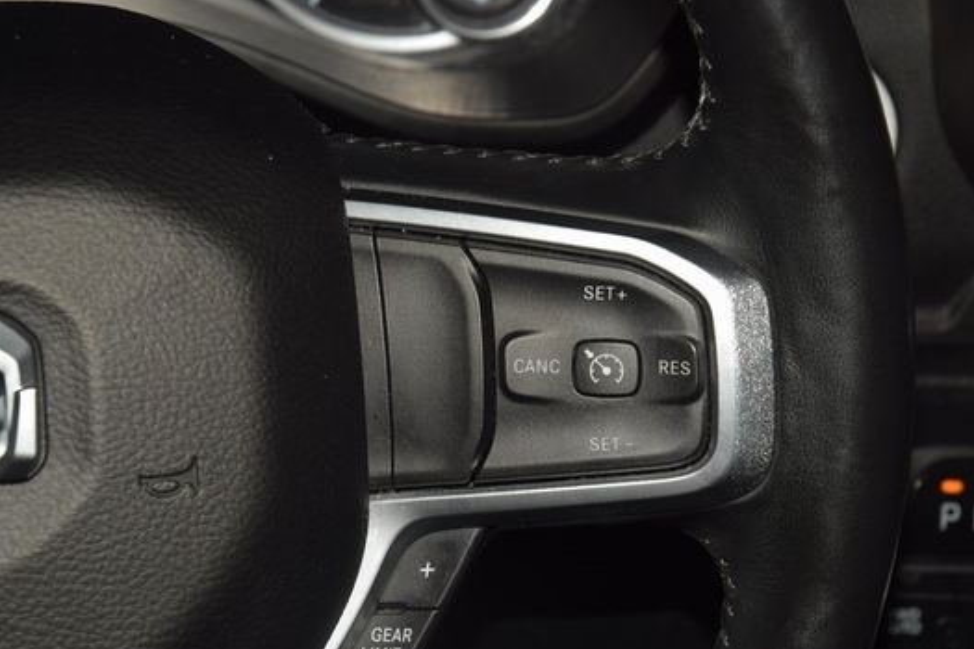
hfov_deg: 16.0
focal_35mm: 128
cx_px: 532
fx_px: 3463
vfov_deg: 10.7
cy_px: 361
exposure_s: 1/125
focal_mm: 70
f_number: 8
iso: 100
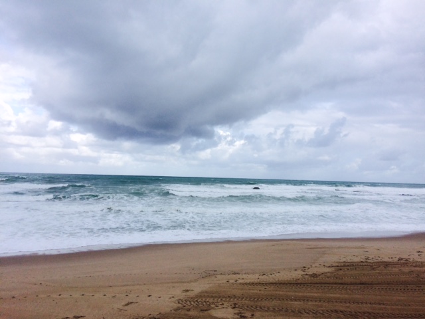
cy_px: 160
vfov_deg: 48.2
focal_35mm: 29
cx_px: 212
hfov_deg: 61.7
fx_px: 356
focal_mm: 4.15
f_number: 2.2
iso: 32
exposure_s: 1/1786
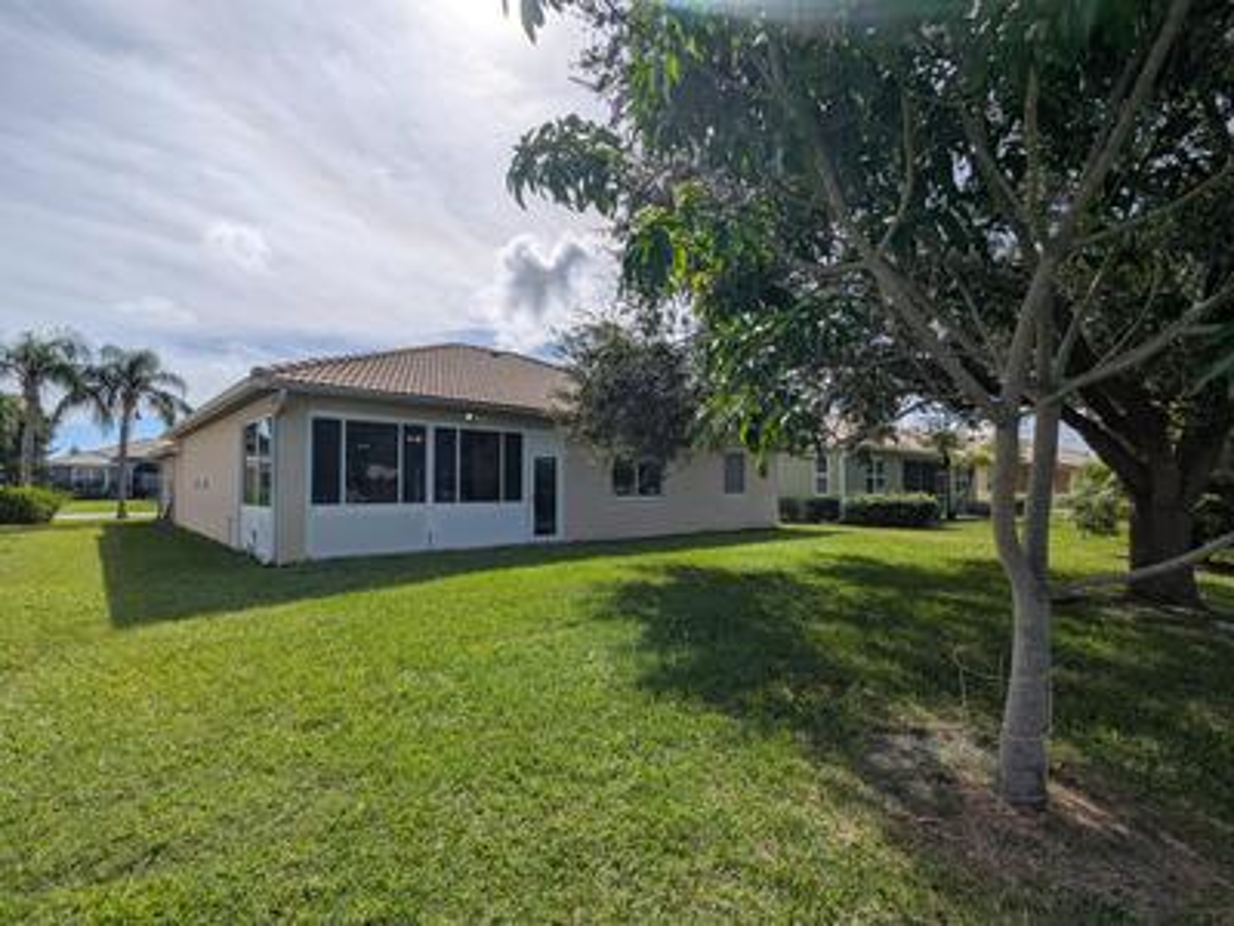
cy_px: 463
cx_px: 617
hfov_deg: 94.5
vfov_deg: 78.1
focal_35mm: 16
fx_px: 570
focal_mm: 2.35
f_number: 2.2
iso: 53
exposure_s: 1/6211
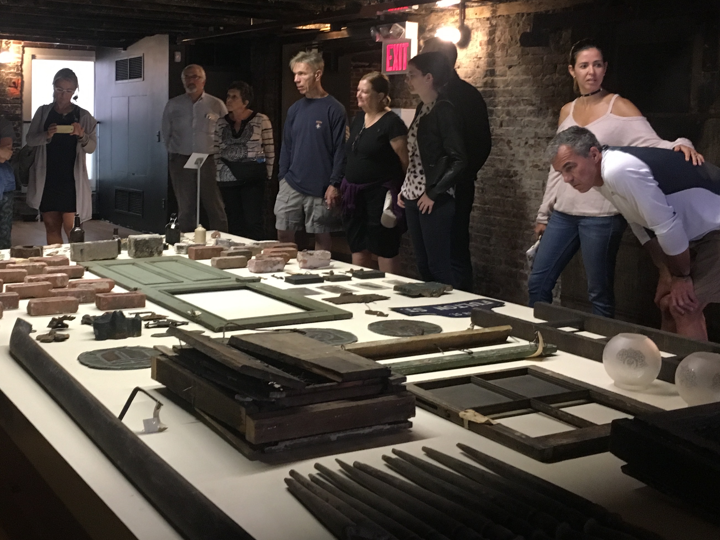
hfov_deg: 41.7
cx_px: 265
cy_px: 175
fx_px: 936
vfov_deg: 31.9
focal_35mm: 45
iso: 200
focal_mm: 4.15
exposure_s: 1/17
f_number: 2.2
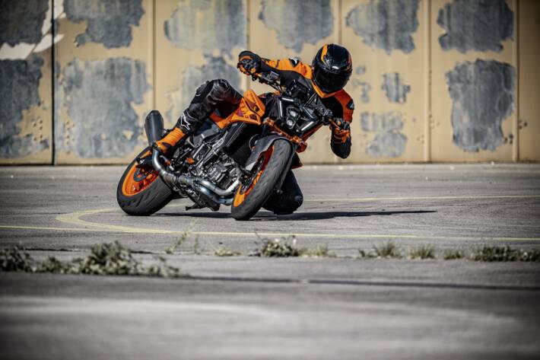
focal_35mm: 400
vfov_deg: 3.4
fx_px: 5998
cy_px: 180
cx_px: 270
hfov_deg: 5.2
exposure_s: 1/500
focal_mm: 400
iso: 64
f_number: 5.6
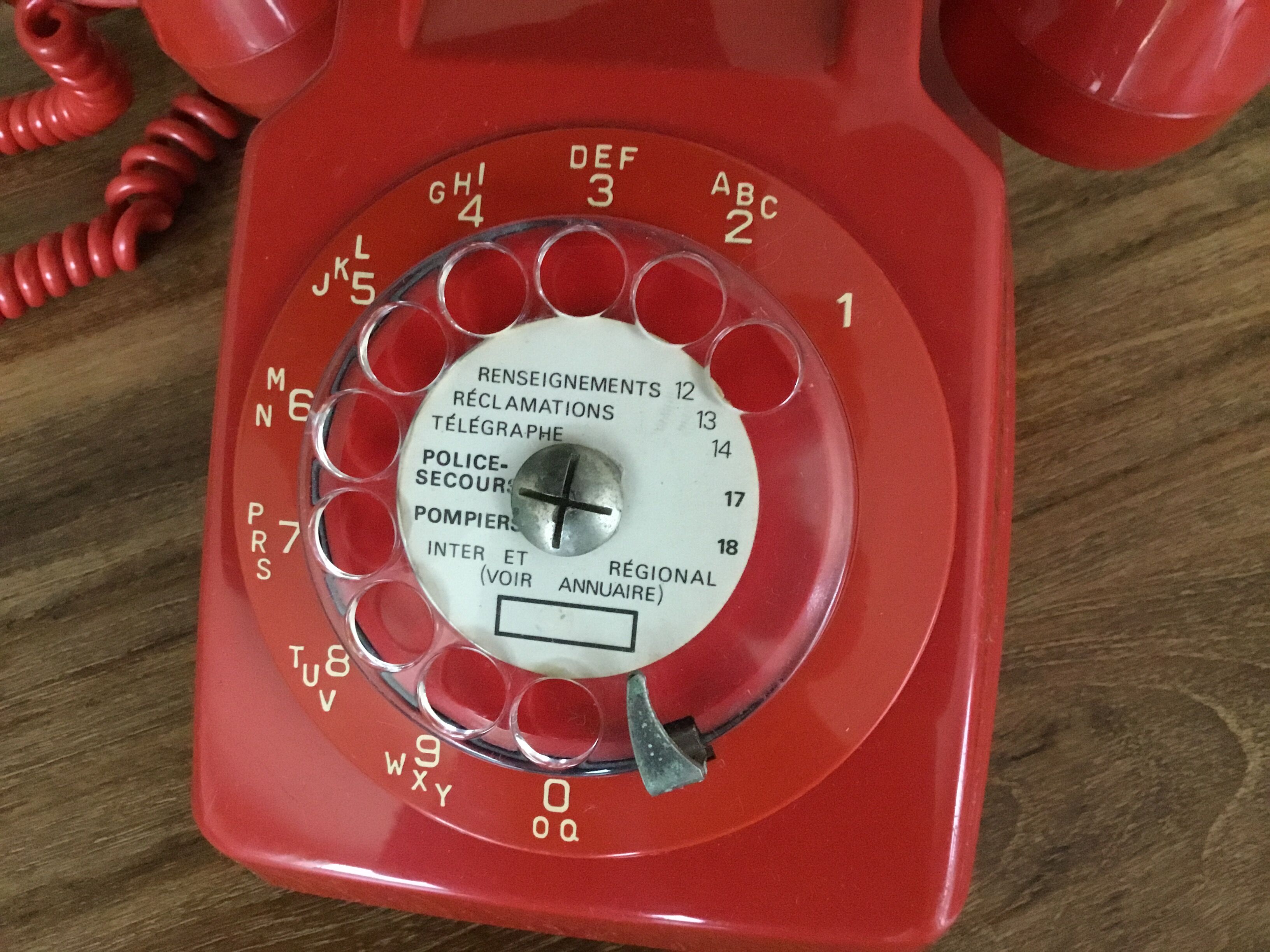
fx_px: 1137
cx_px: 635
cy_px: 476
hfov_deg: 58.4
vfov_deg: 45.4
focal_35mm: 31
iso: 320
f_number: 2.4
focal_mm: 3.3
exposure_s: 1/17
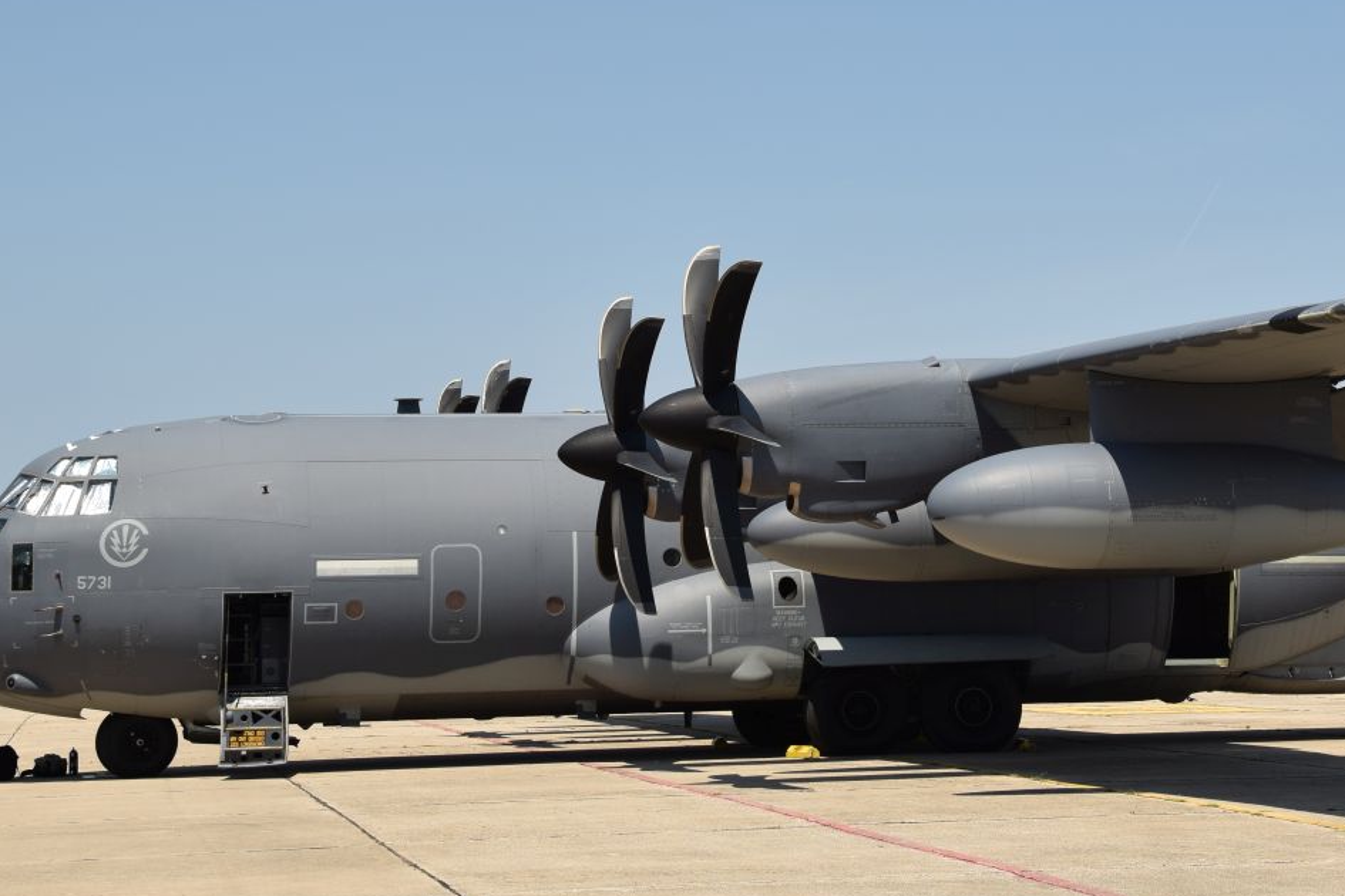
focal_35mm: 89
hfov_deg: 22.8
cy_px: 241
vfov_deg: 15.3
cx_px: 922
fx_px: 3319
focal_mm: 35
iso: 100
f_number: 9
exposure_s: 1/320
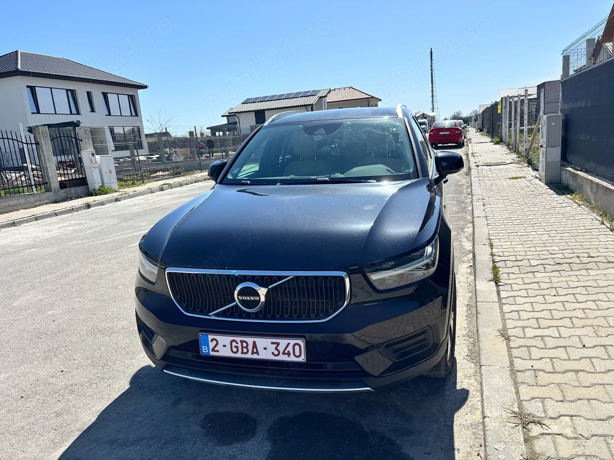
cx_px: 307
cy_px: 230
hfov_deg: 67.3
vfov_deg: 53.1
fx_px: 461
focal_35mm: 26
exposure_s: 1/4082
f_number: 1.6
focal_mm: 5.96
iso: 50
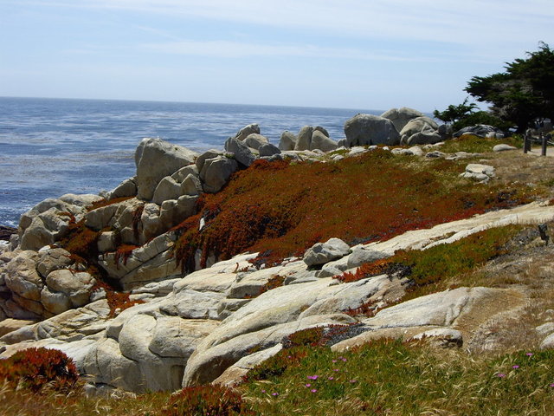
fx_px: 880
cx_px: 277
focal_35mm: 55
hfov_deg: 34.9
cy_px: 208
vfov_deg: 26.6
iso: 50
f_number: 5.2
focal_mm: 9
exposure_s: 1/320
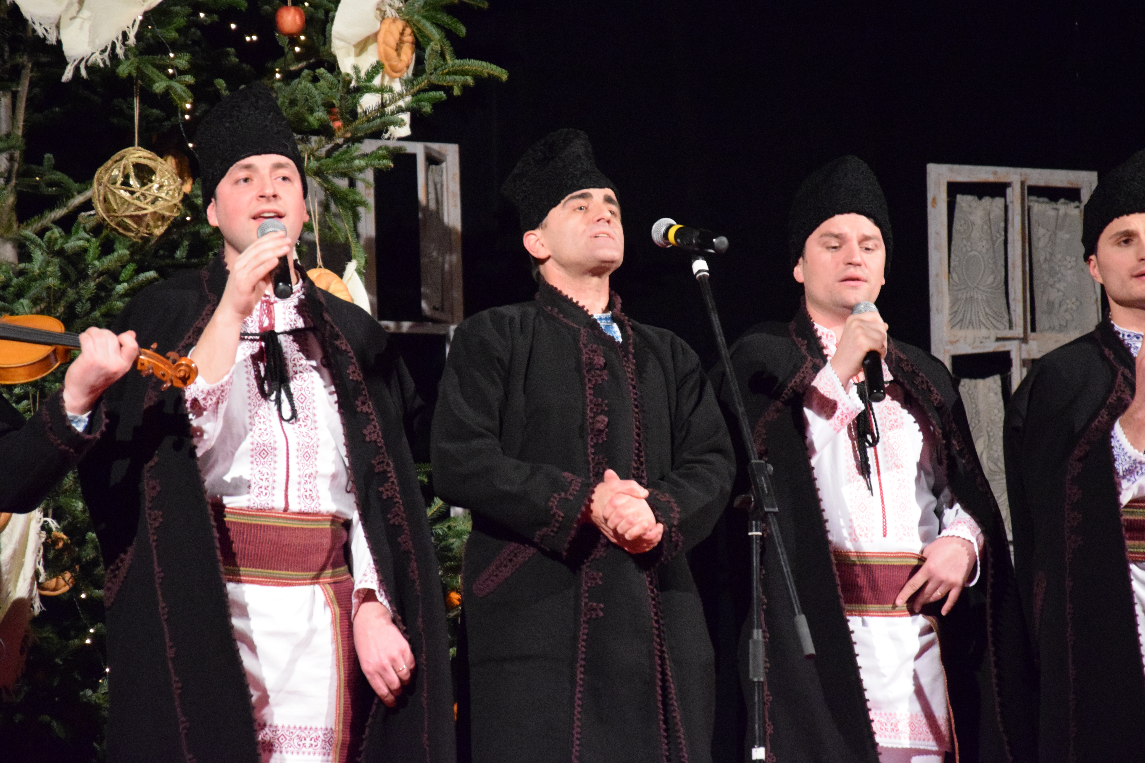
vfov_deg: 8.7
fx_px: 5009
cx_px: 572
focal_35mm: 158
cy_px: 382
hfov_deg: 13.0
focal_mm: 105
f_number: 5.6
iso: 6400
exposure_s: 1/50
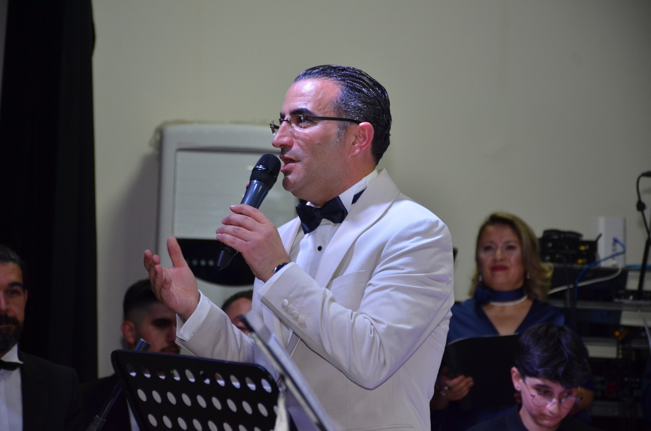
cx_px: 326
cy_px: 216
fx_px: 2706
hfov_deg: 13.7
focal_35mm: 150
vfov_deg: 9.1
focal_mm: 100
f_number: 5.6
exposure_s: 1/60
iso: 800
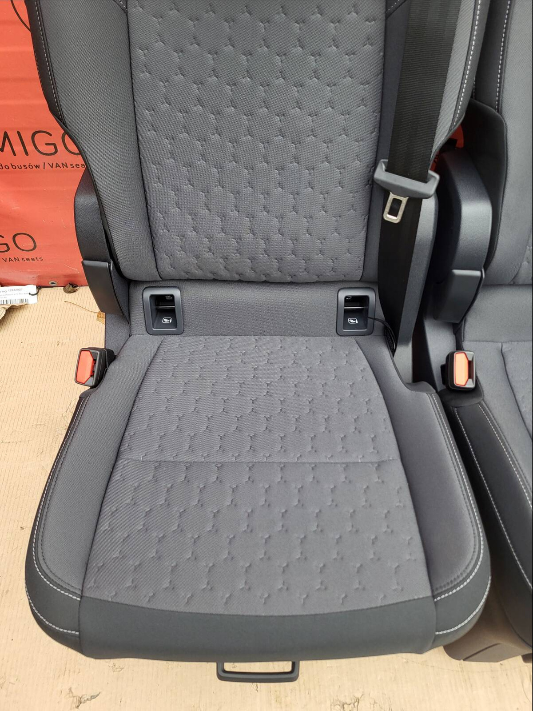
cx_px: 266
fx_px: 534
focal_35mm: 26
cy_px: 356
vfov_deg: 67.3
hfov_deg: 53.1
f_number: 1.8
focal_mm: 5.4
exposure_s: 1/100
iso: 50
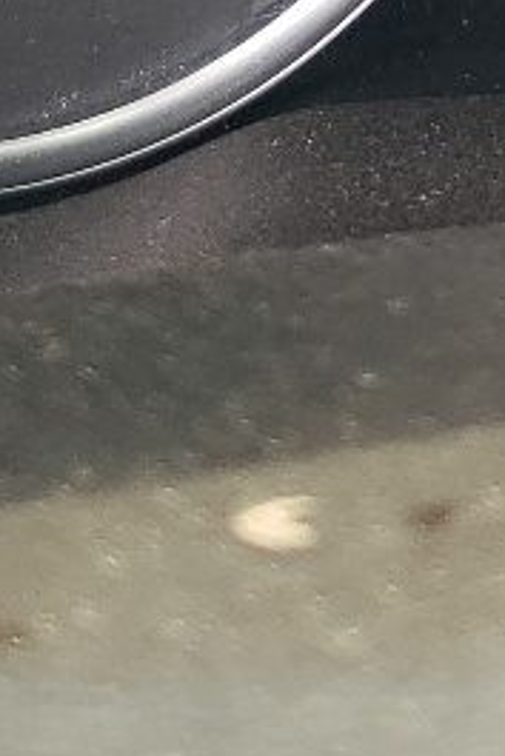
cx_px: 682
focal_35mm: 163
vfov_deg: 11.2
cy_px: -847
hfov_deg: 8.3
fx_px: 3425
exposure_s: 1/141
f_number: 1.5
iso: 50
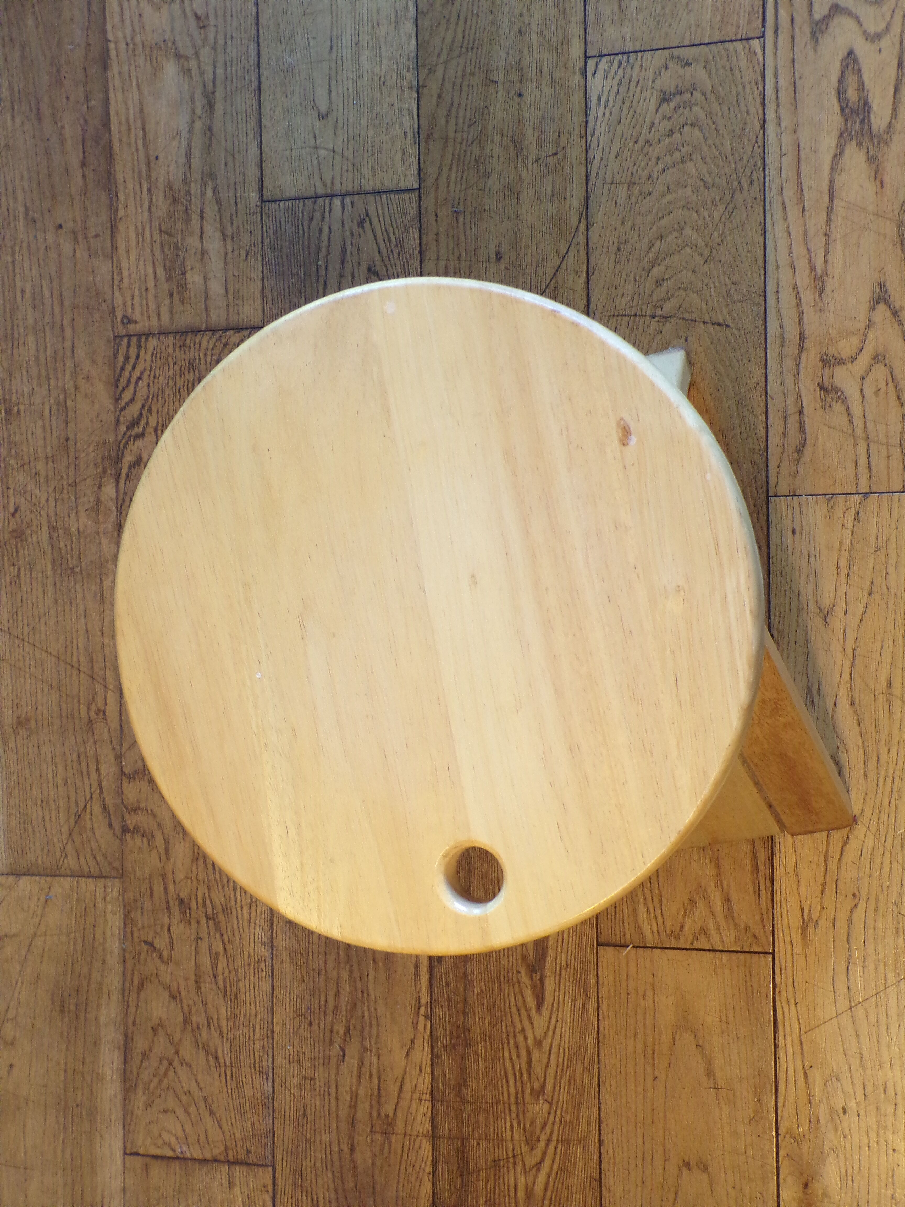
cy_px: 604
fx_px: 1708
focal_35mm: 49
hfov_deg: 29.7
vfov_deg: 38.9
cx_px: 452
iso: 266
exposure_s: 1/17
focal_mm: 8.7
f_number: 3.5
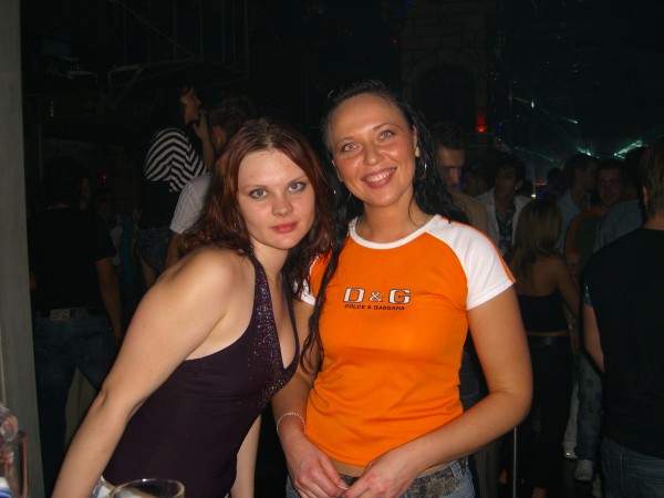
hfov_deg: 49.0
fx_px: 729
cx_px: 332
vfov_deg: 37.7
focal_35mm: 38
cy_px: 249
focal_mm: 7.9
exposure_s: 1/60
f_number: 2.8
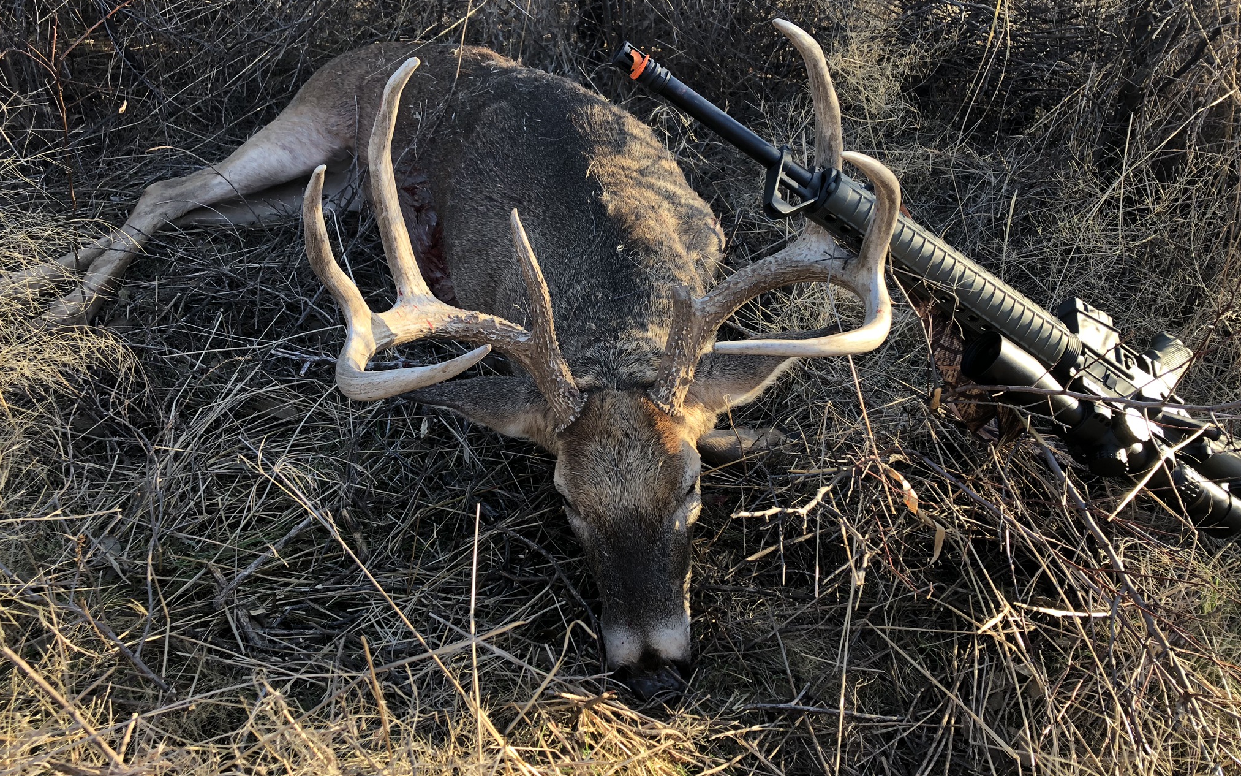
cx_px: 623
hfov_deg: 62.9
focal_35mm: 30
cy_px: 370
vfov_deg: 41.8
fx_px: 1015
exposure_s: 1/120
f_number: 1.8
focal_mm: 3.99
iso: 40
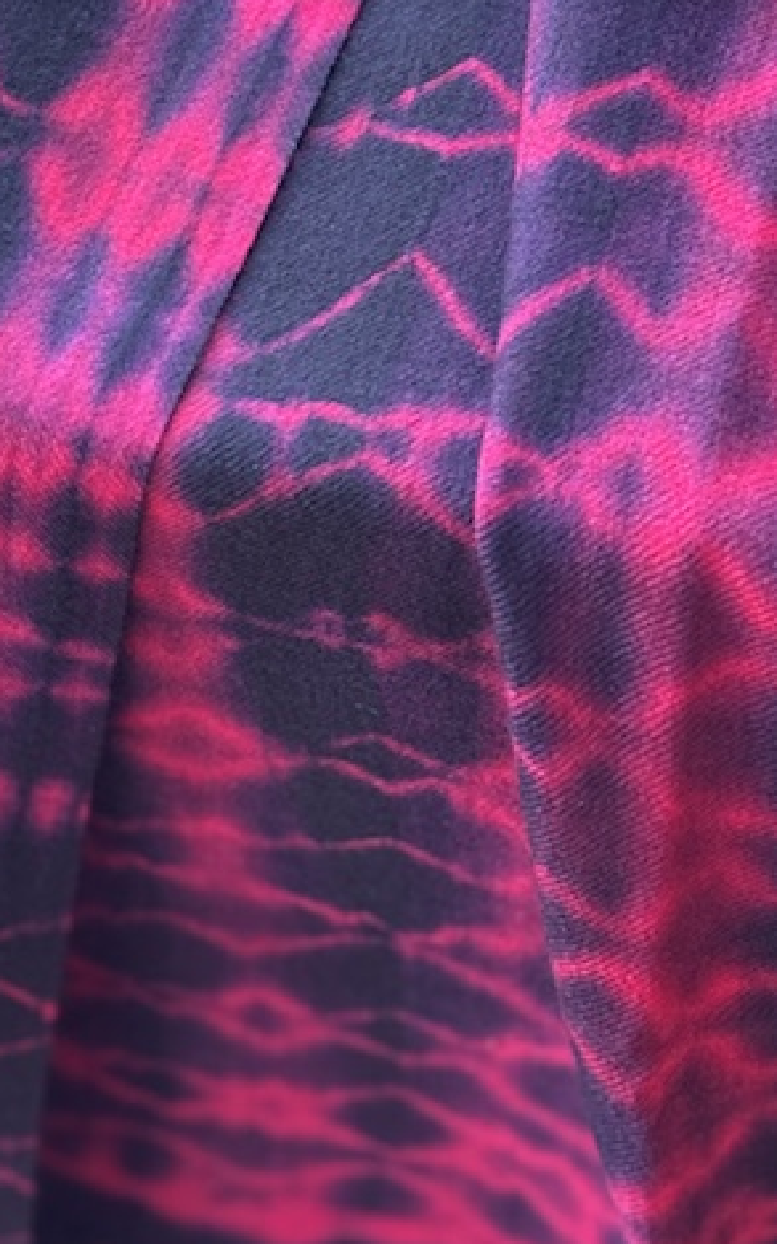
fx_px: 3660
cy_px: 69
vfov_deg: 18.9
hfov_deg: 12.1
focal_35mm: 108
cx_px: 237
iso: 125
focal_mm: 6.76
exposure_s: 1/60
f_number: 1.78
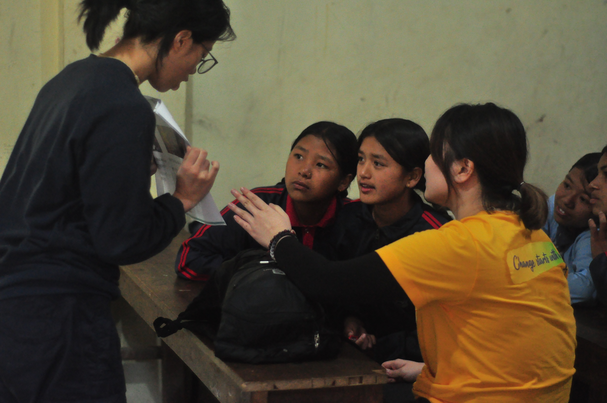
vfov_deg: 18.1
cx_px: 304
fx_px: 1263
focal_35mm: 75
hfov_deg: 27.0
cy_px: 202
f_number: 1.8
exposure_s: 1/250
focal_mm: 50
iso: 1600
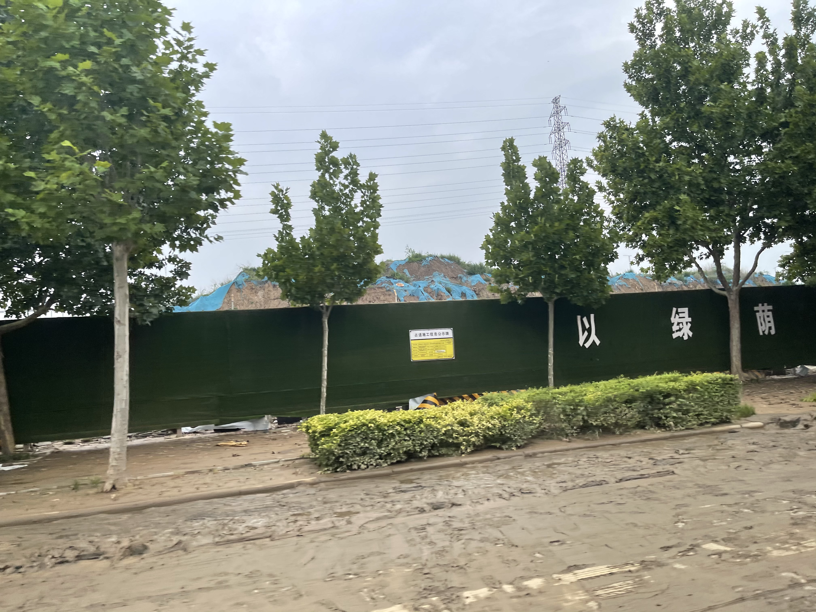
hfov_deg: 67.3
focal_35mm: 26
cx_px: 408
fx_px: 613
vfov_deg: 53.1
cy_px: 306
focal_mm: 5.1
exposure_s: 1/121
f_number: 1.6
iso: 40
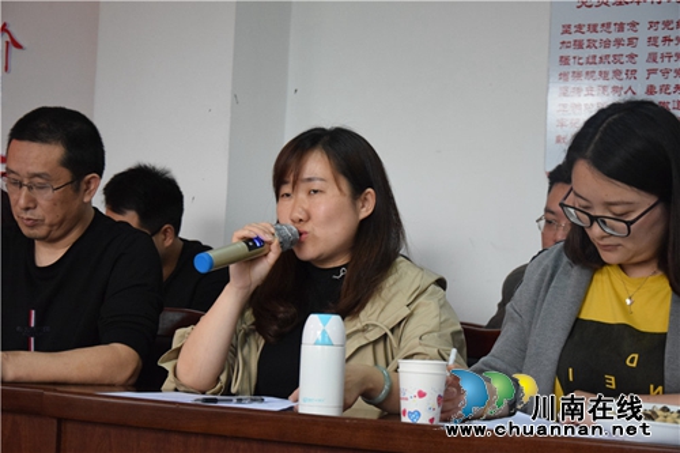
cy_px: 226
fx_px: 1473
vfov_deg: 17.5
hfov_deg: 26.0
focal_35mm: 78
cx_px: 340
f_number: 5
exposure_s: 1/200
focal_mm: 52
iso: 3200
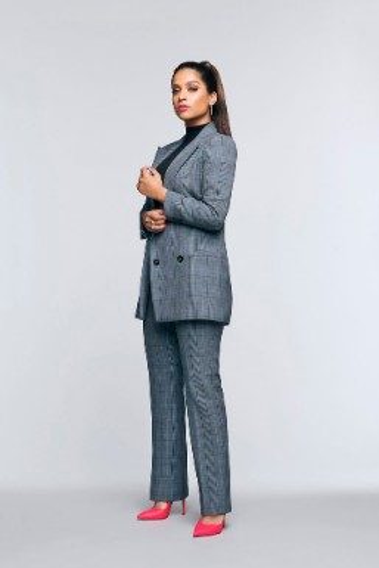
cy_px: 284
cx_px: 190
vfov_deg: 28.8
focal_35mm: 70
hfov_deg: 19.5
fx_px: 1104
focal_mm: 70
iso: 200
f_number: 11
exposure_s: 1/200
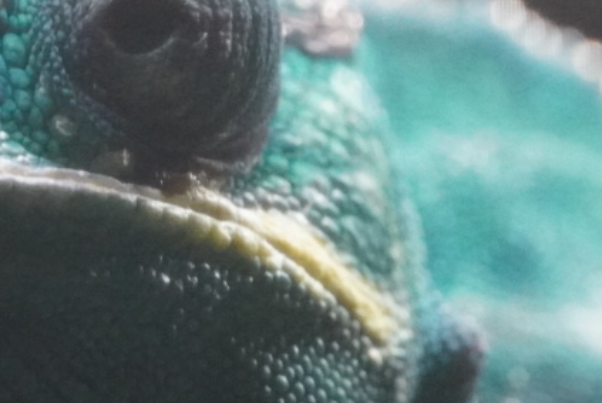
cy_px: 497
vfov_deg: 1.8
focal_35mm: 774
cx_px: 344
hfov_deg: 2.7
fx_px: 12955
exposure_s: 1/250
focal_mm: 135
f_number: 5.6
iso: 6400
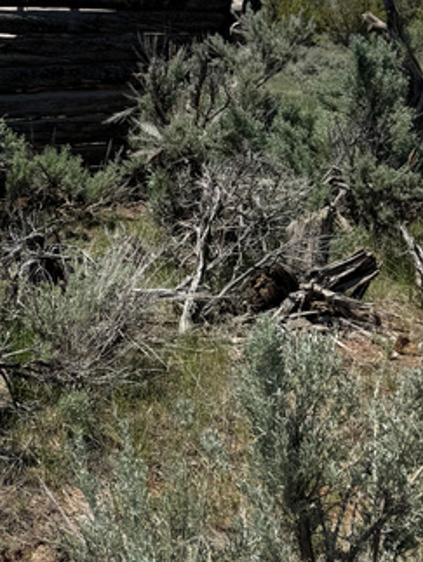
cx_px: -68
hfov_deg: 23.7
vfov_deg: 32.3
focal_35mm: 57
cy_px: 70
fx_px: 927
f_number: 1.78
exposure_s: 1/4310
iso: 80
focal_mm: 6.76
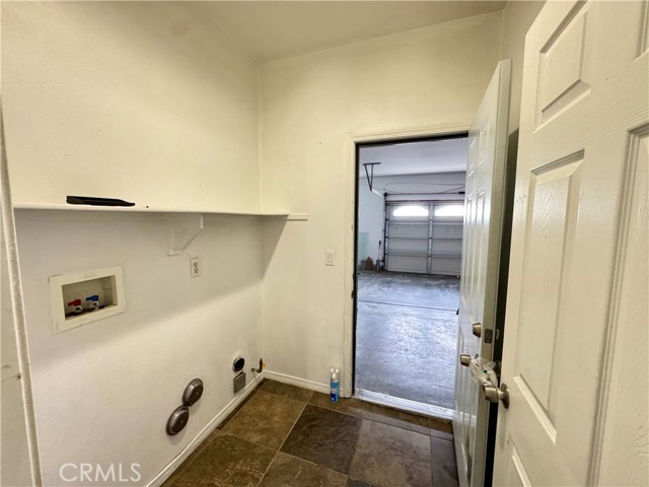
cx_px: 324
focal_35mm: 14
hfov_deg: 102.1
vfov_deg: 85.7
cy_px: 244
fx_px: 262
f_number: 2.2
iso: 500
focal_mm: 2.22
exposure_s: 1/60
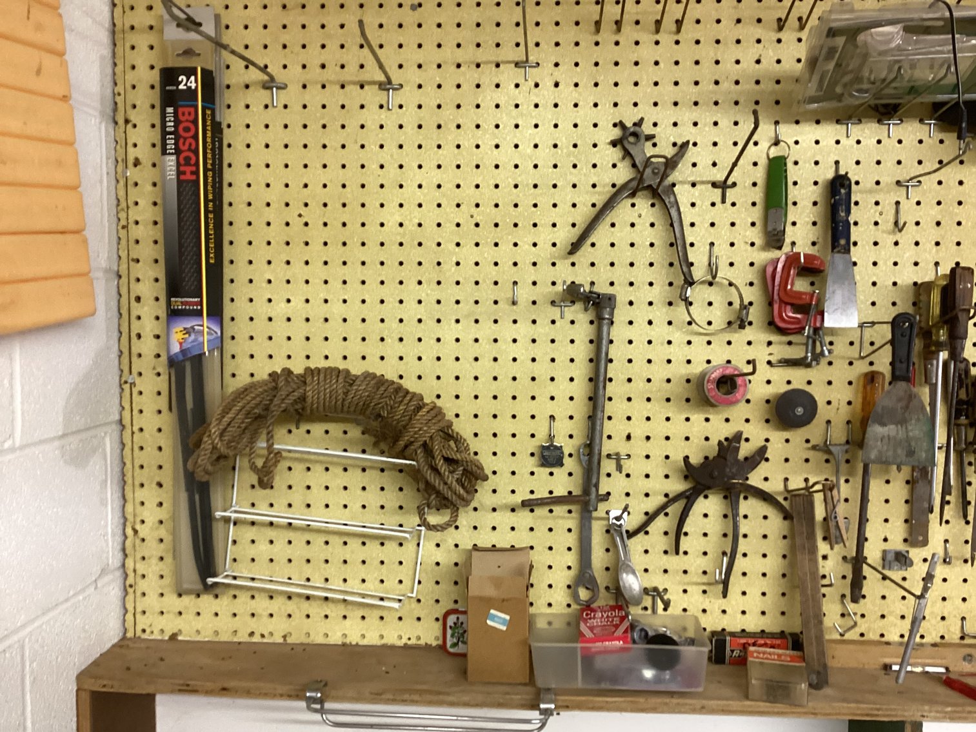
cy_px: 366
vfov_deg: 45.4
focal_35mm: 31
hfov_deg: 58.3
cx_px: 488
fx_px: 874
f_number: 2.4
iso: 200
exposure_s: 1/50
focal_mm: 3.3
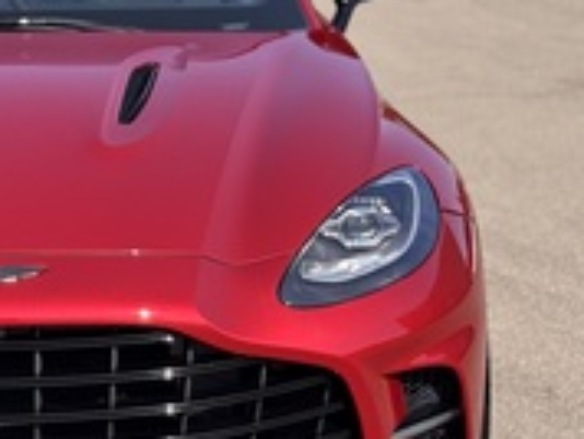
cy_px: 126
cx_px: 46
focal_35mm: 113
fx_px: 1909
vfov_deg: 13.1
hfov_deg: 17.1
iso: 64
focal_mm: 6.76
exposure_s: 1/2513
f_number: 1.78
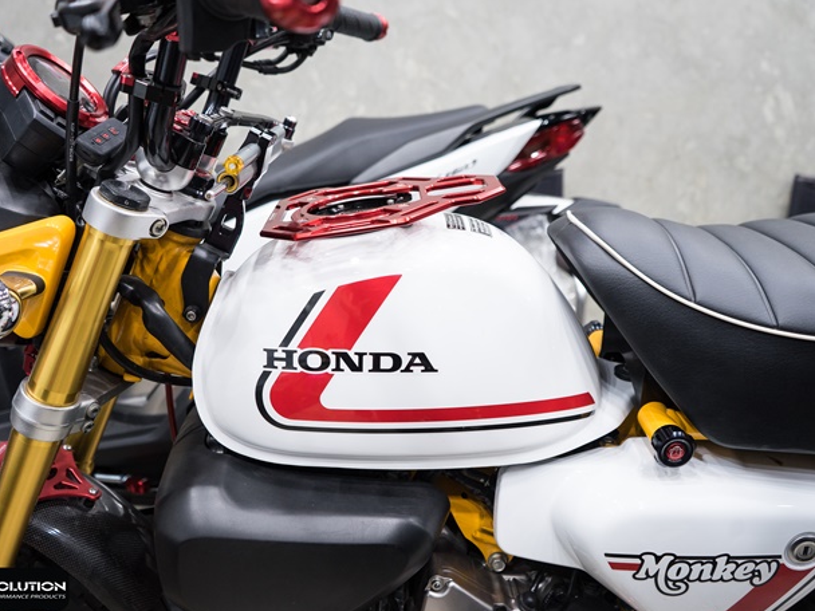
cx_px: 378
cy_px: 308
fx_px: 730
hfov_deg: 58.3
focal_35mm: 31
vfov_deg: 45.4
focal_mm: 28
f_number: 4
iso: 800
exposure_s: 1/40
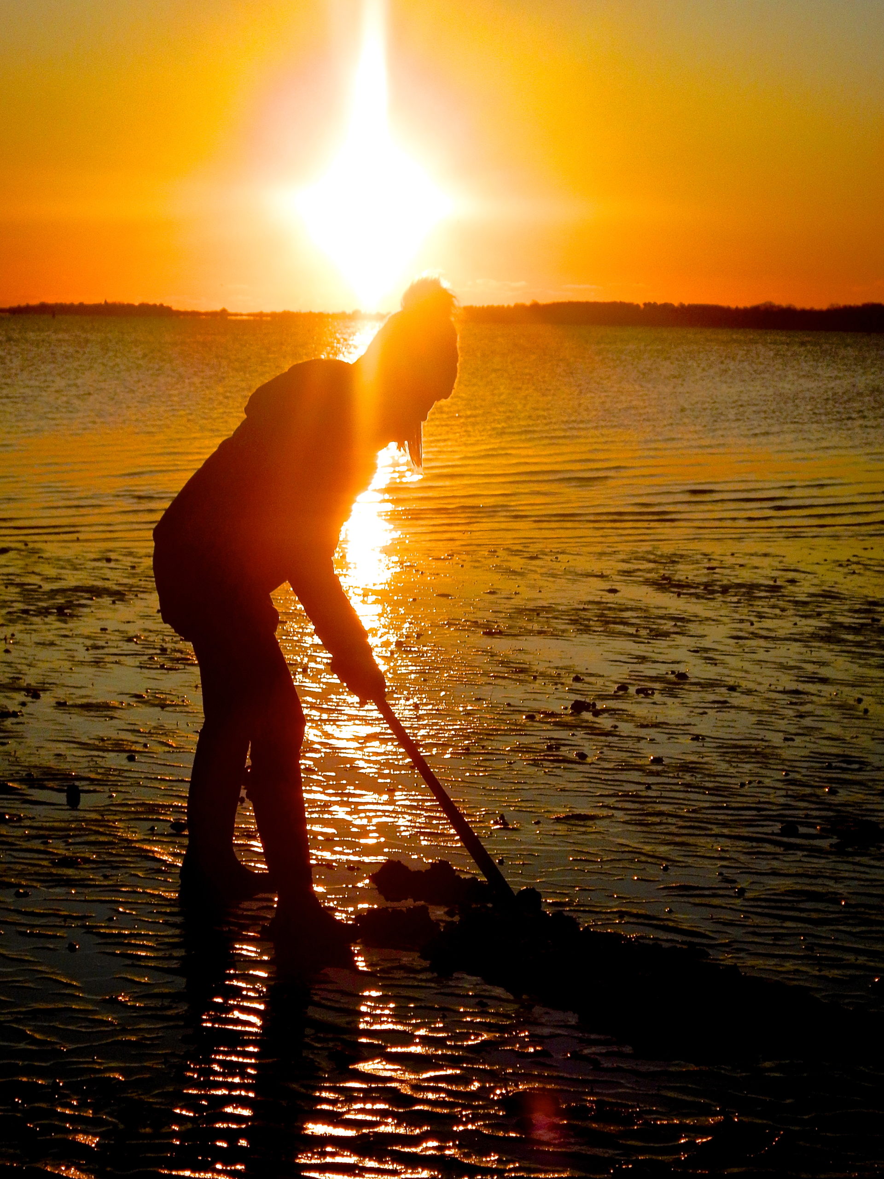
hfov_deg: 18.9
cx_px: 442
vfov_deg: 25.0
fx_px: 2656
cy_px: 590
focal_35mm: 78
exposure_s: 1/640
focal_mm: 14.1
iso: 125
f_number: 9.2
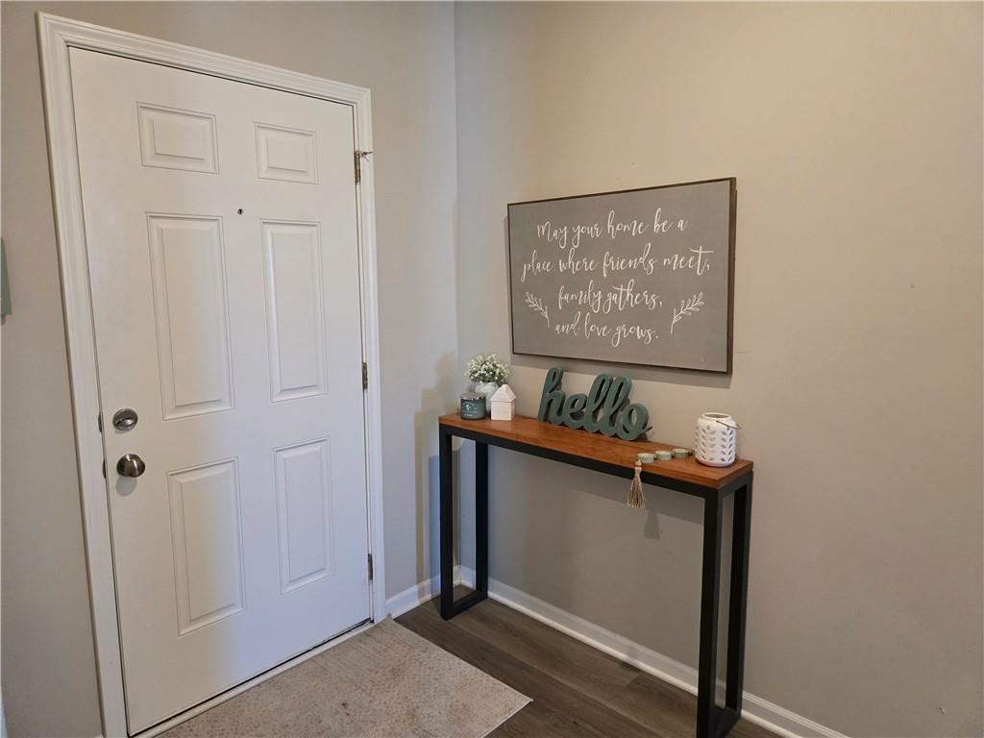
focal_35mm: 23
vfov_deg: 58.9
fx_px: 654
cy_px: 369
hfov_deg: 73.9
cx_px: 492
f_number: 1.8
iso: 800
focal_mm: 5.4
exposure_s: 1/120
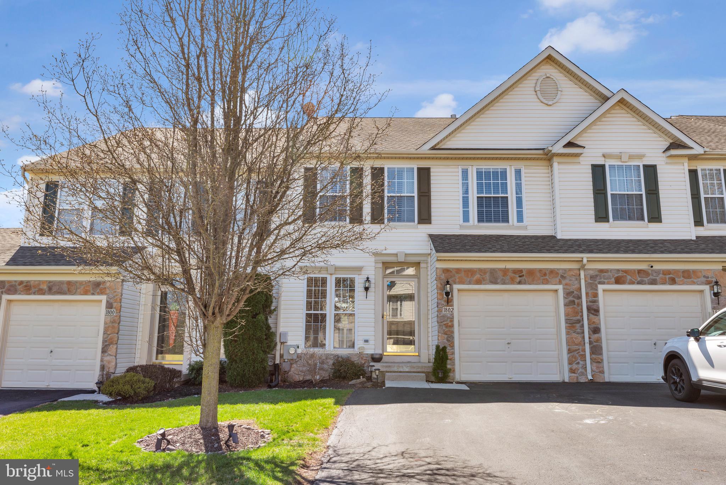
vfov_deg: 48.0
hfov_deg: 67.4
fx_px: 545
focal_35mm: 27
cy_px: 242
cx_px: 363
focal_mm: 27
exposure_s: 1/50
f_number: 13
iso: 200
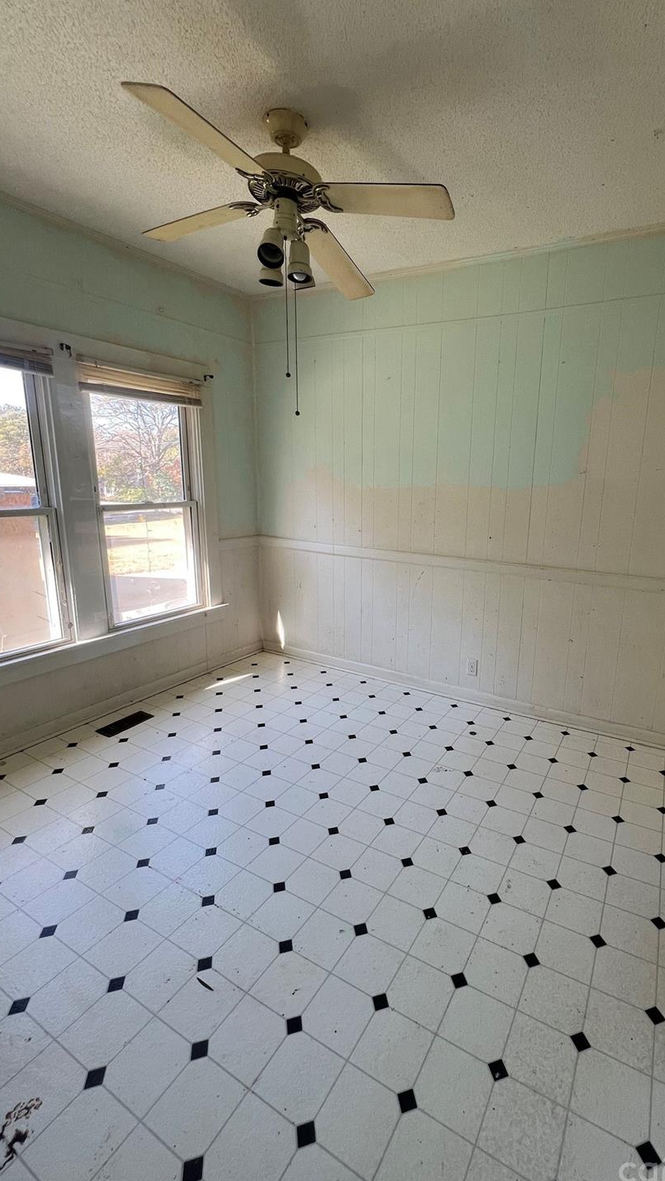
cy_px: 587
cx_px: 408
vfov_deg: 103.0
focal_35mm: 15
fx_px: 470
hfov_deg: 69.6
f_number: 1.8
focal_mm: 1.57
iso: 64
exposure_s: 1/99
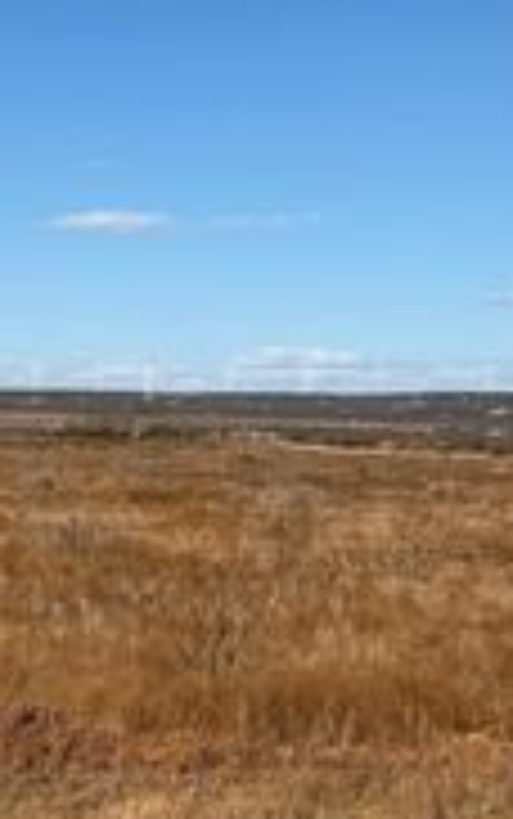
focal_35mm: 93
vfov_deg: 22.2
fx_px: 2077
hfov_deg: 13.7
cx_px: -104
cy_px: 299
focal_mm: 6.76
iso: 80
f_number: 1.78
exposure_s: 1/9091
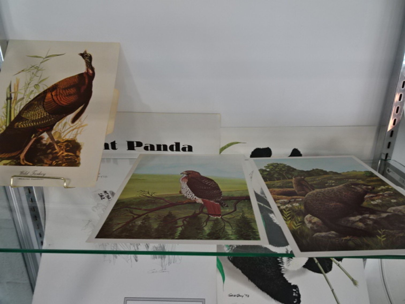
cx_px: 202
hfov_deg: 71.6
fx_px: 281
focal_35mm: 24
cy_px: 152
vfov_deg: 56.8
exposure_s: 1/30
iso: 125
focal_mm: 4.1
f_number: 3.5
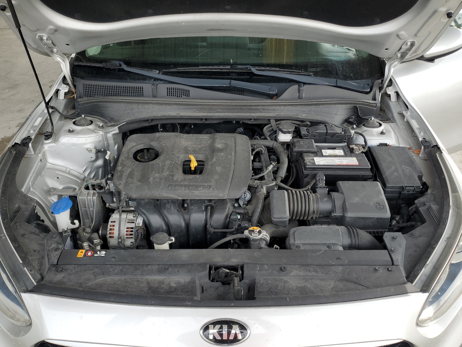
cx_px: 231
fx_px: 347
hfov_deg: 67.3
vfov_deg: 53.1
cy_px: 174
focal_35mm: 26
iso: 50
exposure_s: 1/161
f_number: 1.5
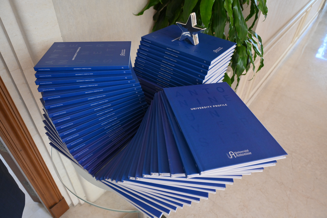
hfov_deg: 73.8
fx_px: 218
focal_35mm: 24
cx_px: 164
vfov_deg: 53.1
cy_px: 109
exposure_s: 1/100
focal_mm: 24
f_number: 6.3
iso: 2000
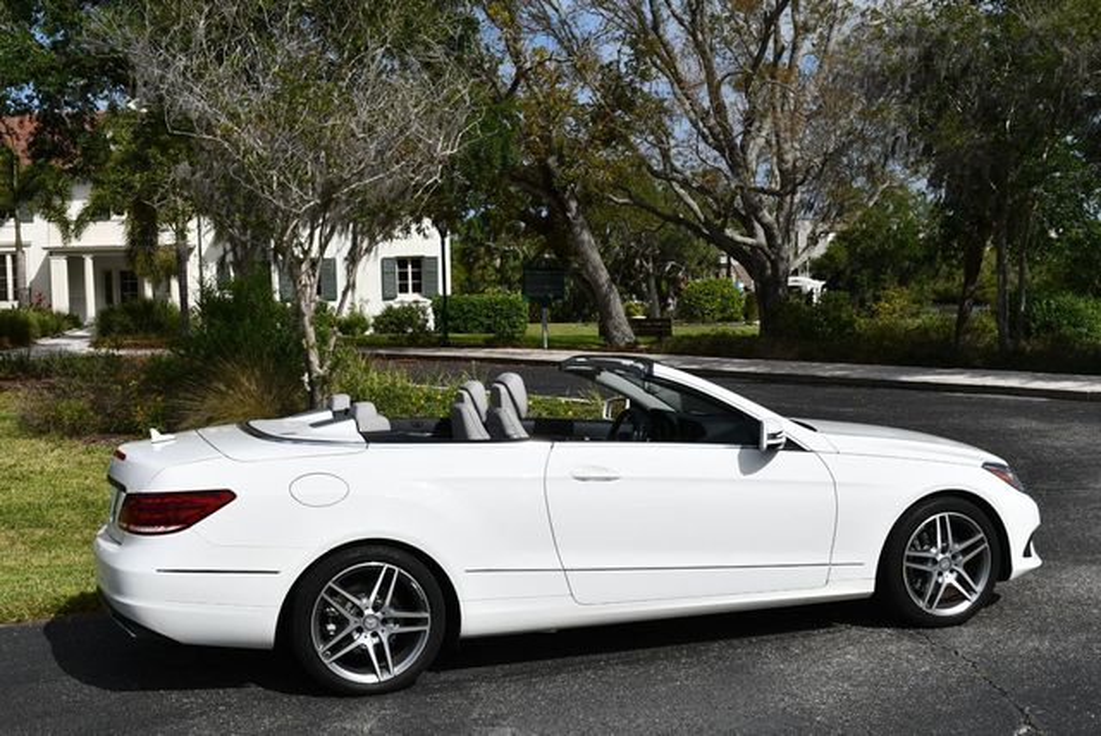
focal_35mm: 44
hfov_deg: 44.5
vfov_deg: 30.6
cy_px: 368
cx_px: 550
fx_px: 1347
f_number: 10
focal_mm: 22
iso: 100
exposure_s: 1/400
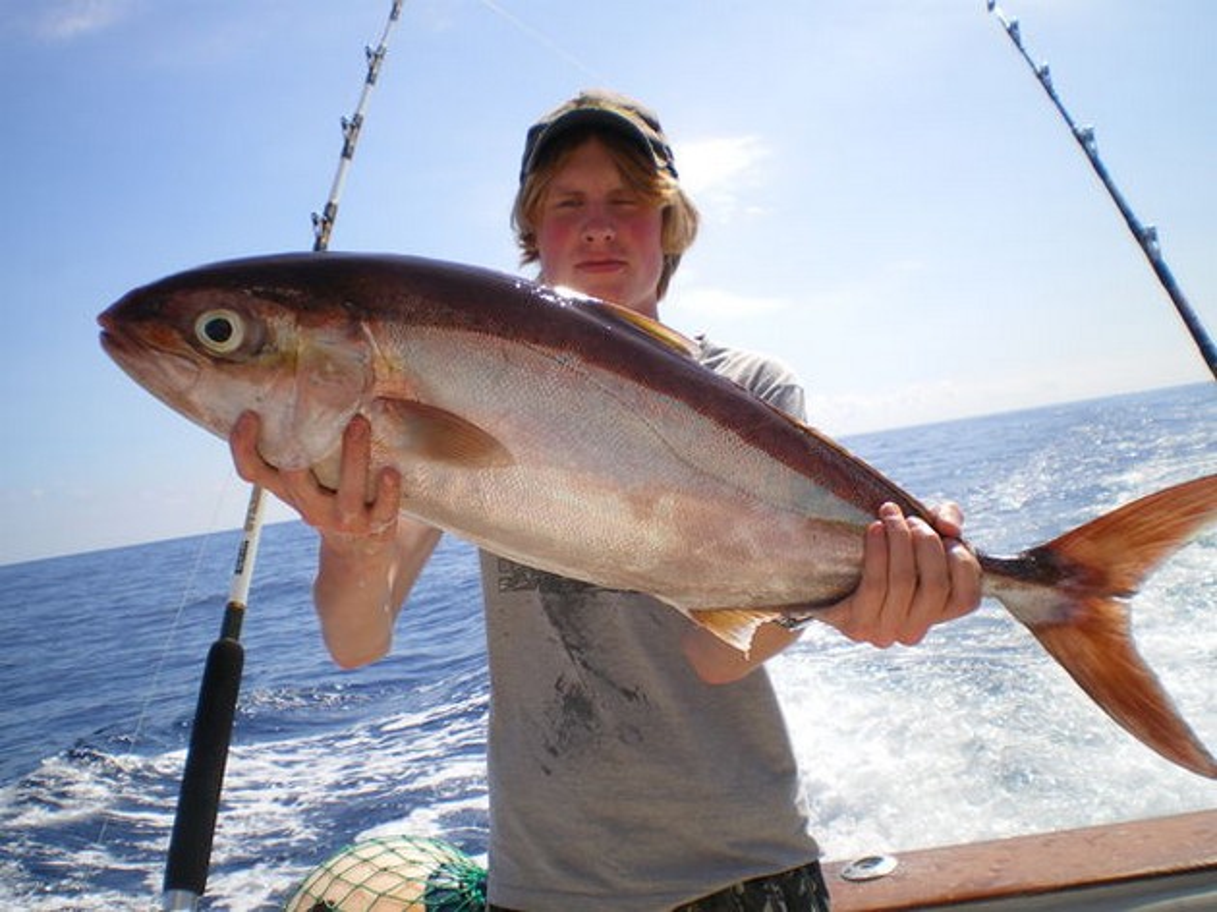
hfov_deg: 51.4
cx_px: 608
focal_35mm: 36
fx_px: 1265
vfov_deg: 39.6
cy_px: 456
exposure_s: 1/500
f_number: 4.6
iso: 50
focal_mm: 6.3
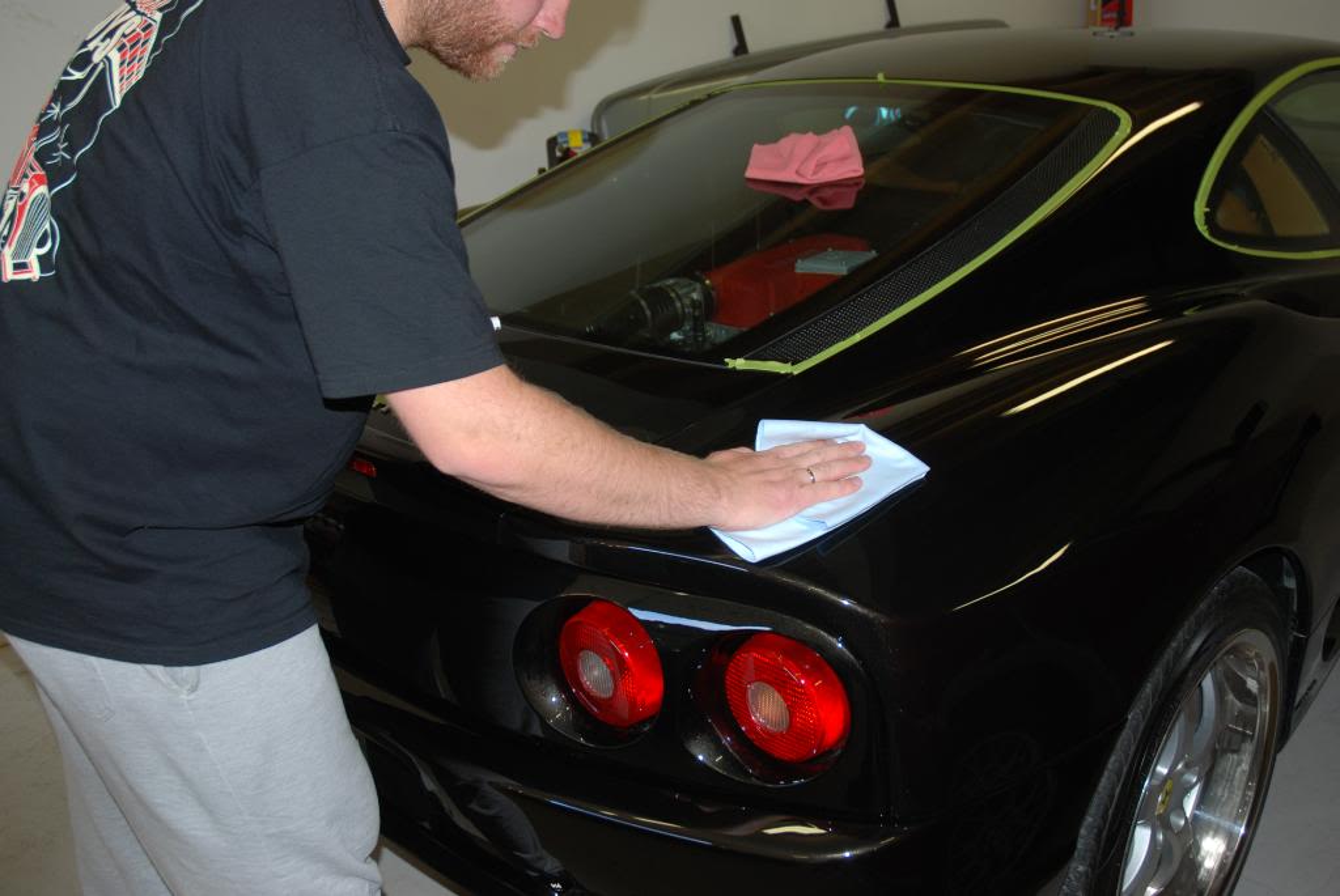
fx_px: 1341
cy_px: 448
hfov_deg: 53.1
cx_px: 670
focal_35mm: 36
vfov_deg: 37.0
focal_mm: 24
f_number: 3.8
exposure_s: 1/60
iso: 200
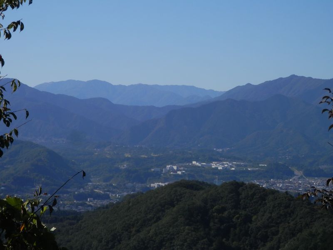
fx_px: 1116
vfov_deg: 12.8
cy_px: 125
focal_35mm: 116
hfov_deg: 17.0
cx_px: 166
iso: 80
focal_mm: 20.9
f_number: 5.2
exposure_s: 1/800
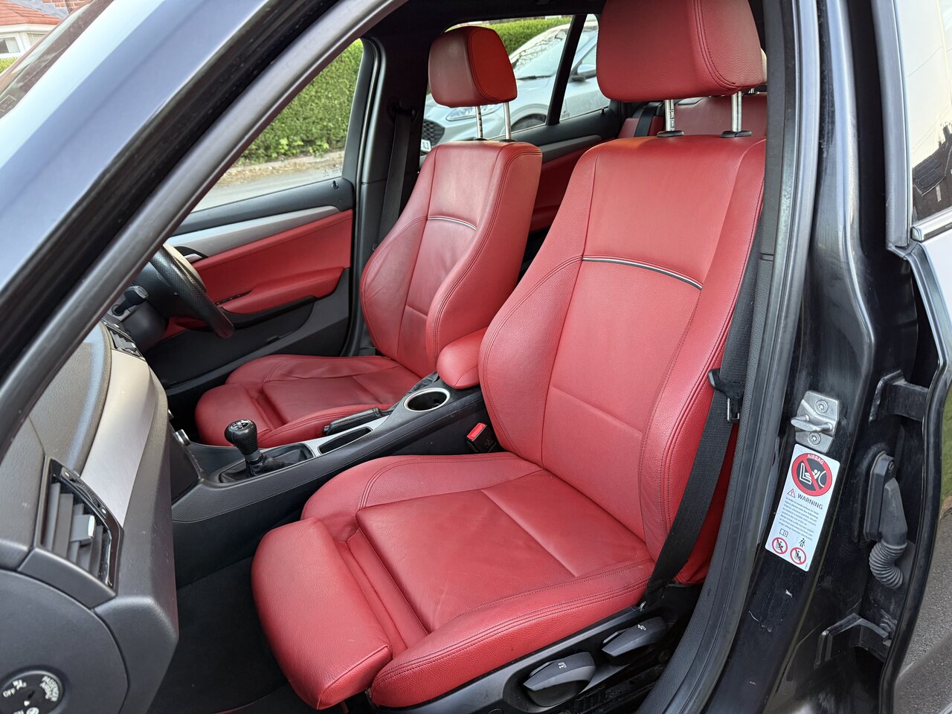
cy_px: 357
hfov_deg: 71.6
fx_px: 660
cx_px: 476
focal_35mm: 24
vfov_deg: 56.8
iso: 320
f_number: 1.78
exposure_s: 1/60
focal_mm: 6.76
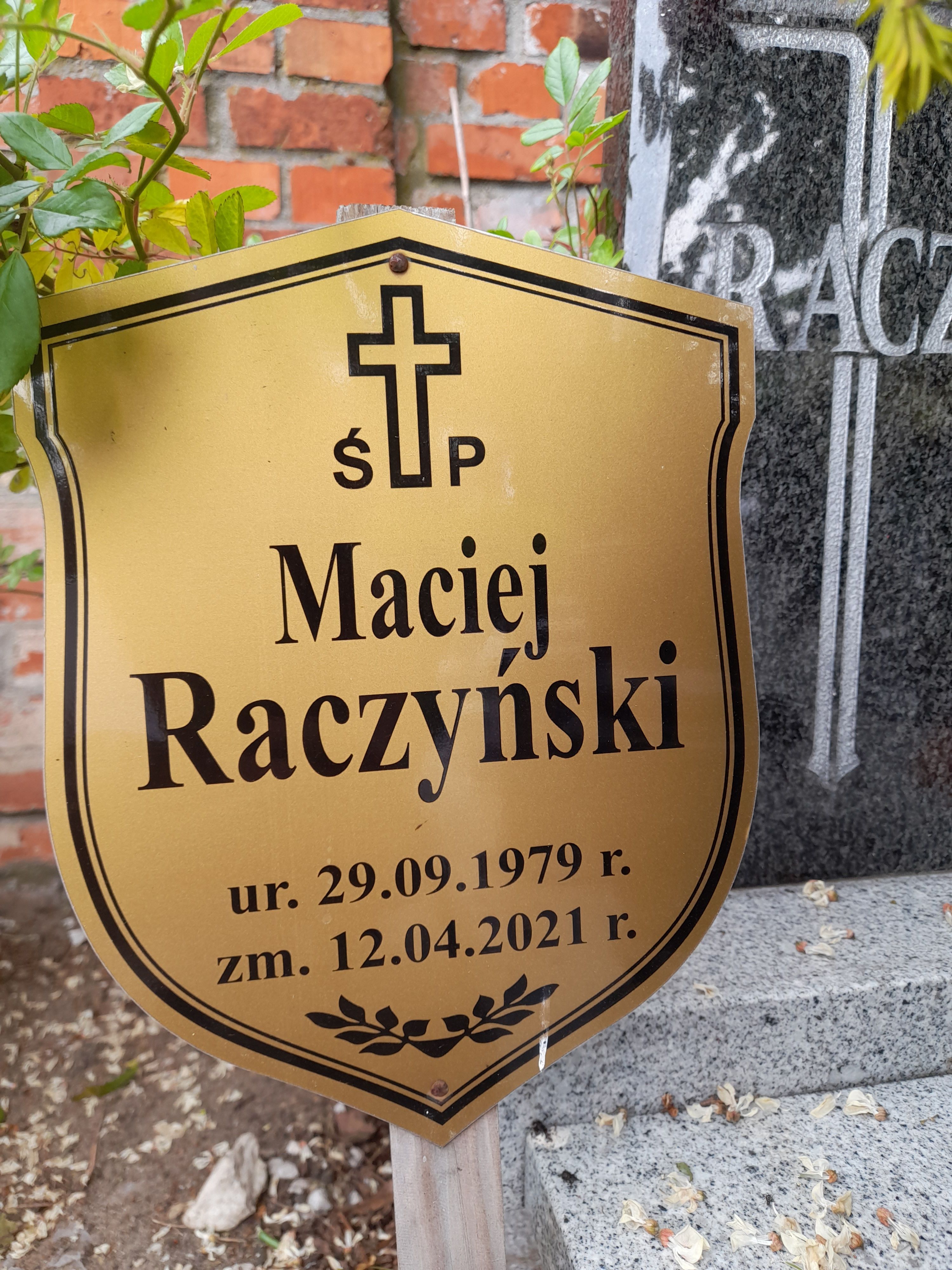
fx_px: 917
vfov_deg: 69.4
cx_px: 476
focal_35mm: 25
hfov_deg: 54.9
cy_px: 635
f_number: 2
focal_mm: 4.6
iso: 32
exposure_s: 1/100
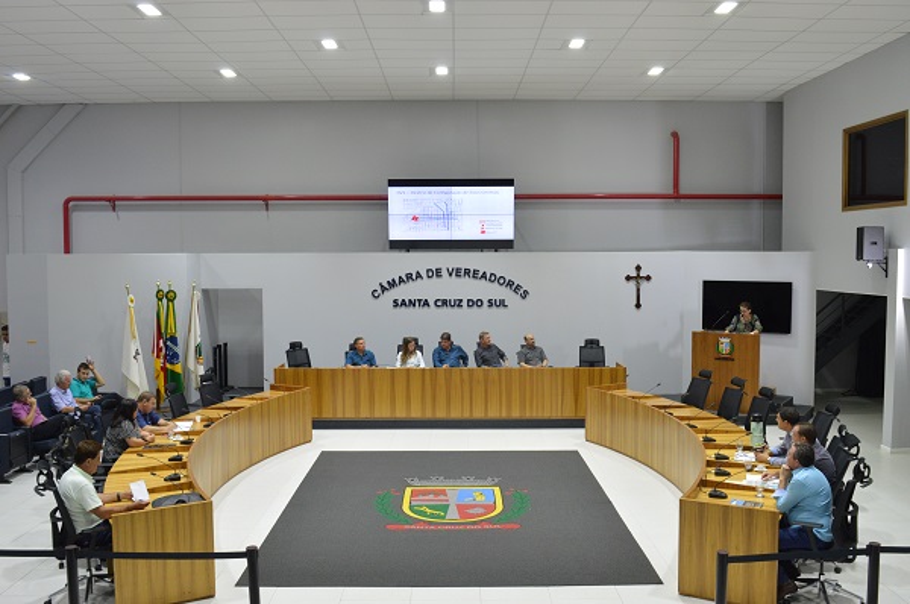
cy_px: 302
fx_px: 833
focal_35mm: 33
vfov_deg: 39.8
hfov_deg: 57.3
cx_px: 455
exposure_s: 1/50
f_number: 8
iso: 800
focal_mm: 22
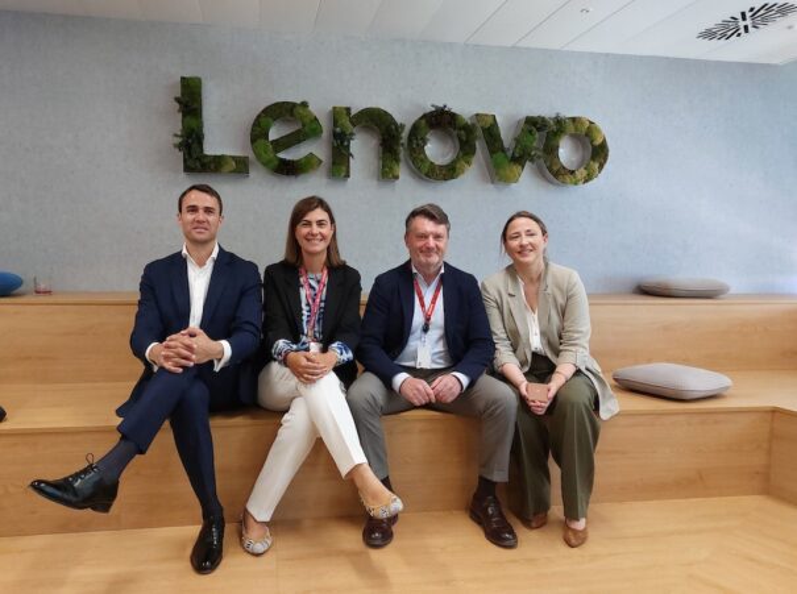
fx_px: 574
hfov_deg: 69.5
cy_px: 297
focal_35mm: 25
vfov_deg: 54.7
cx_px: 398
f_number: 1.8
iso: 320
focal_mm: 5.23
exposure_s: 1/100
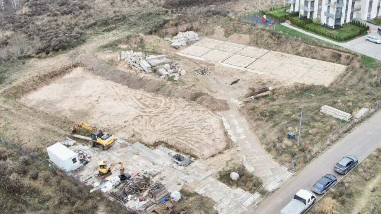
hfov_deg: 76.3
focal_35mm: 24
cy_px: 125
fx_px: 242
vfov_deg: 47.5
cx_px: 198
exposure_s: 1/180
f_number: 2.8
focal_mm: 8.38
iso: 140
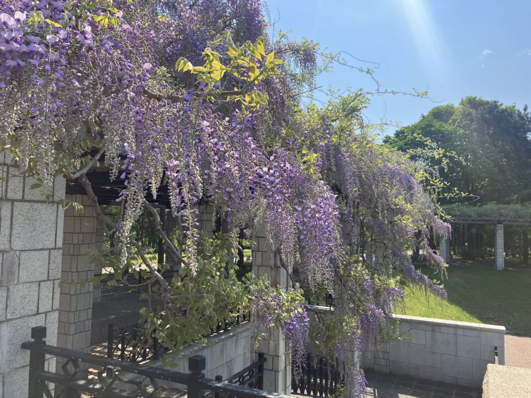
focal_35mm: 28
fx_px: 429
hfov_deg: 63.4
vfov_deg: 49.7
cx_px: 266
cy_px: 199
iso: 32
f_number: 1.8
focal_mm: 3.99
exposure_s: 1/1215
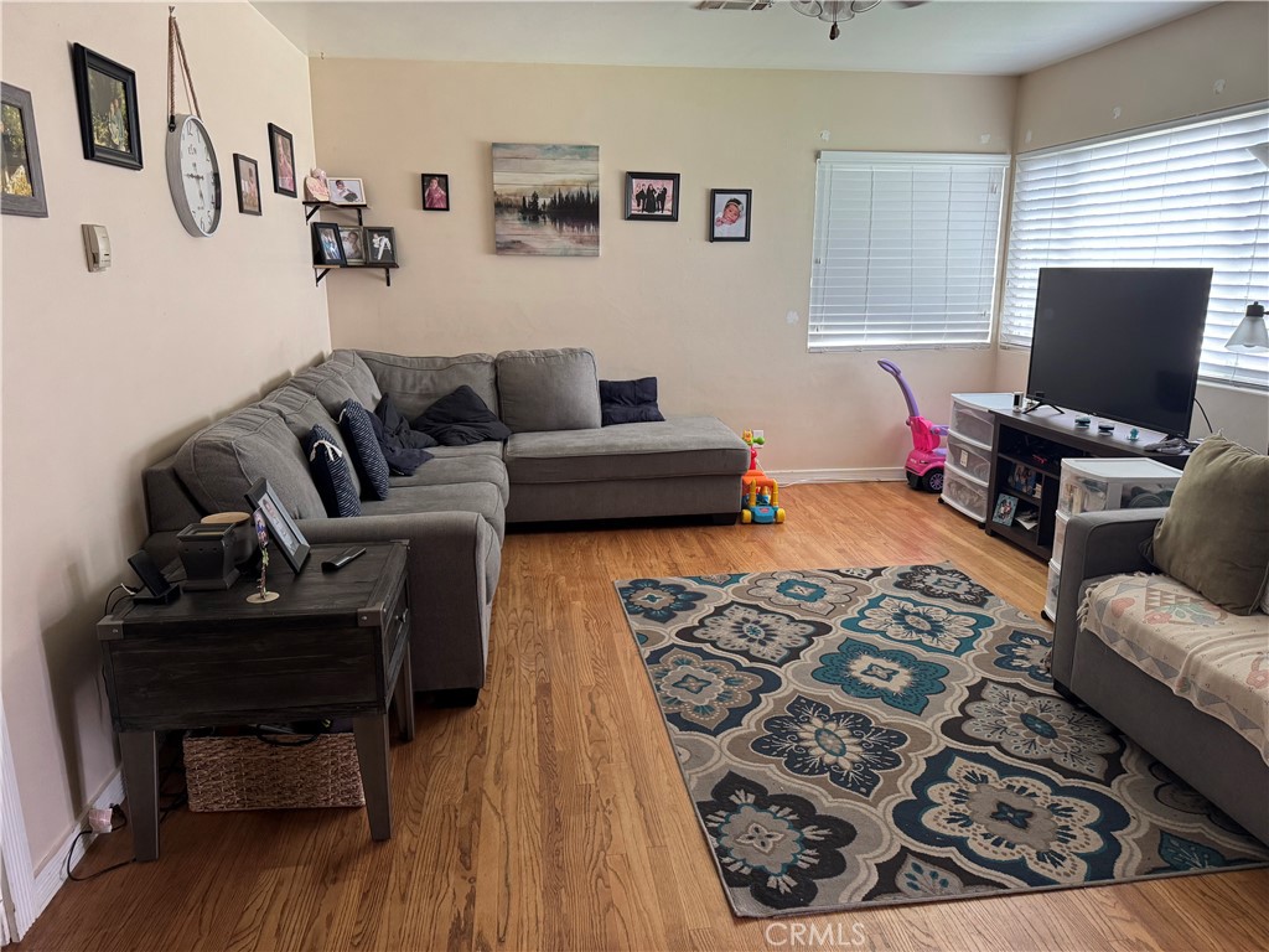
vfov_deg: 56.8
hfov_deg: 71.6
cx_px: 634
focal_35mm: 24
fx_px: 880
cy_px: 476
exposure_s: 1/60
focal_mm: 6.76
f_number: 1.78
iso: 320
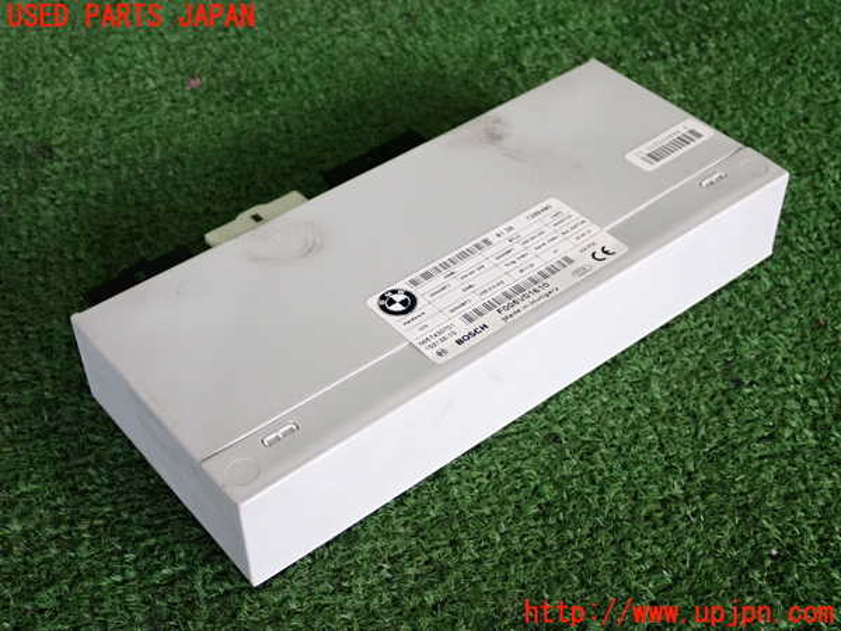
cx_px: 420
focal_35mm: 50
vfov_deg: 29.1
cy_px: 316
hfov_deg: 38.2
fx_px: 1215
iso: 320
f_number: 3.2
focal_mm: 9.01
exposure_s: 1/125
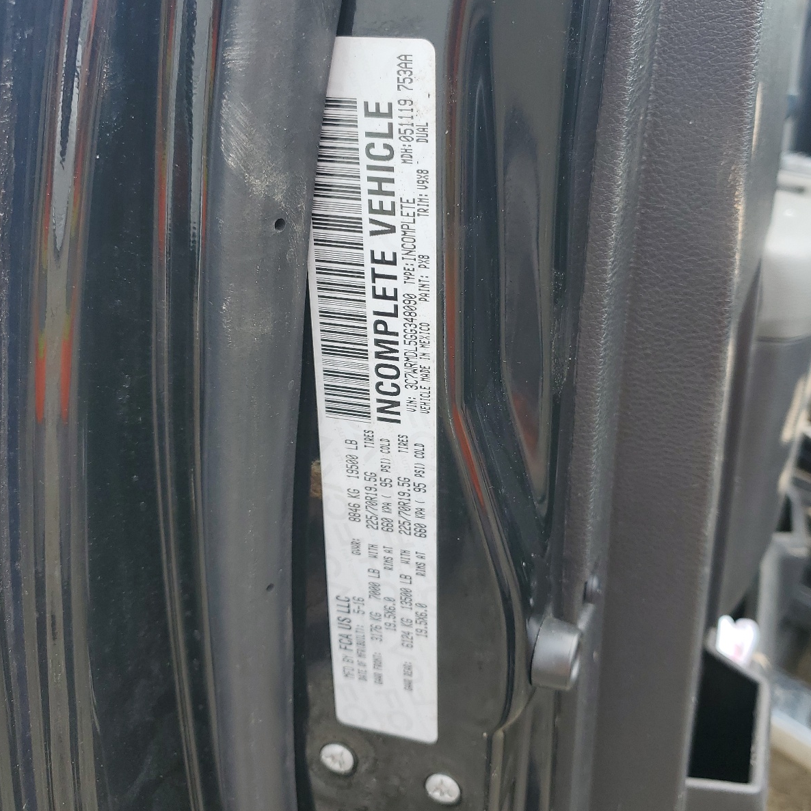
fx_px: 822
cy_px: 406
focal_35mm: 31
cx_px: 440
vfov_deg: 52.5
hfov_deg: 52.5
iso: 50
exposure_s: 1/556
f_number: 1.5
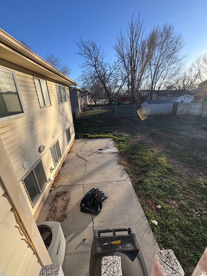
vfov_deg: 102.1
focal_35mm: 14
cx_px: 104
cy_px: 138
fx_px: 112
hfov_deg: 85.7
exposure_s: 1/518
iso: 40
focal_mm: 2.22
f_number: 2.2
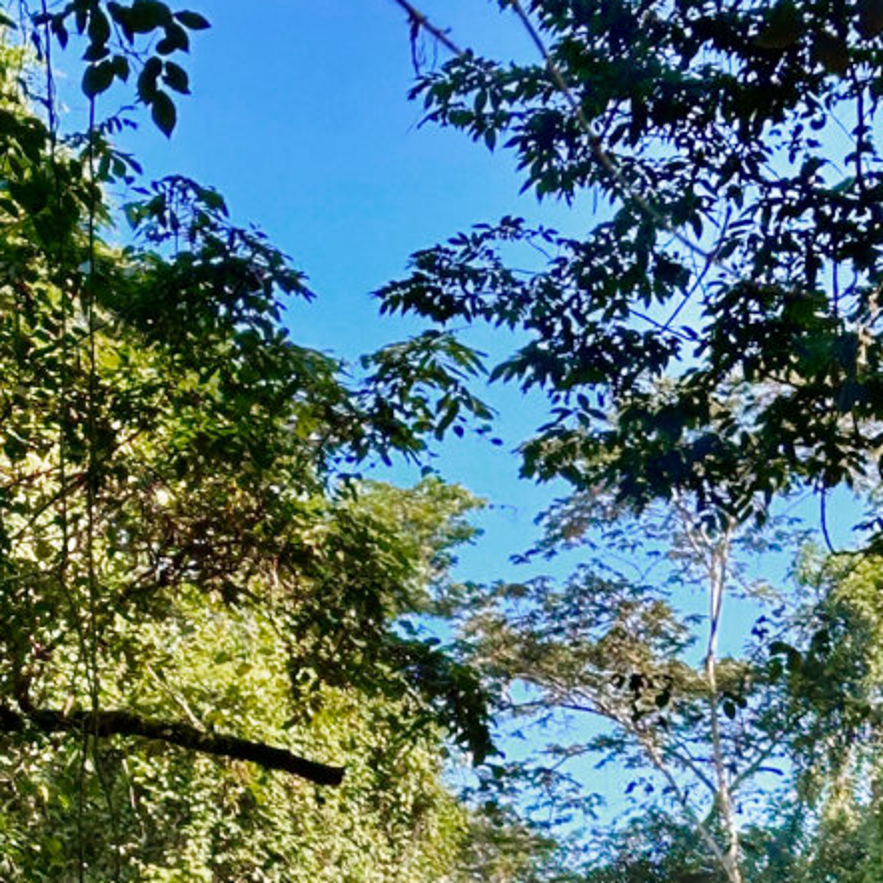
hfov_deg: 12.1
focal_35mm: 144
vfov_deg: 11.9
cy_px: 1027
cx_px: 379
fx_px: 4156
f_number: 1.8
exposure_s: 1/375
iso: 64
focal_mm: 6.9
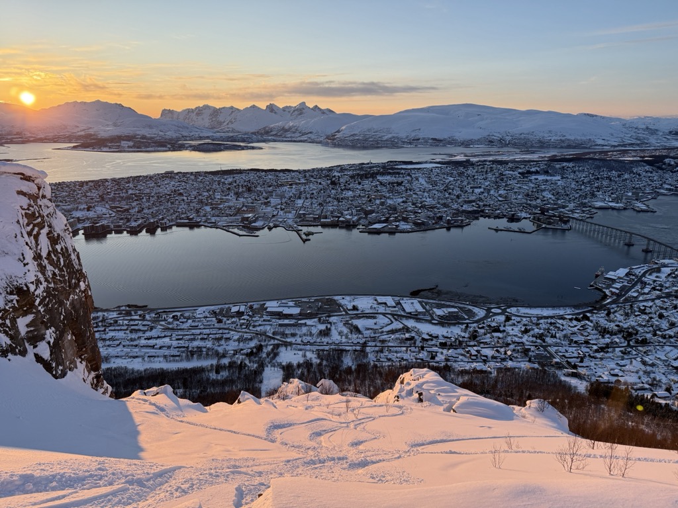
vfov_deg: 56.8
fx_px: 470
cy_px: 254
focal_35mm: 24
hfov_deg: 71.6
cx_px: 339
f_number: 1.78
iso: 100
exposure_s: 1/1493
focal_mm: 6.76
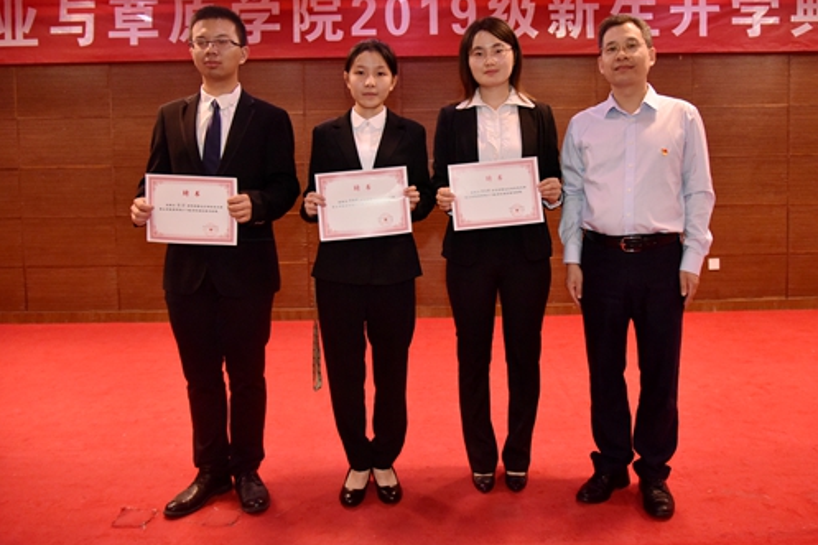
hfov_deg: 63.6
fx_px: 659
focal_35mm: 29
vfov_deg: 44.7
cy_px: 221
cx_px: 443
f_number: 4
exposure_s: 1/250
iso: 4000
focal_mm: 24
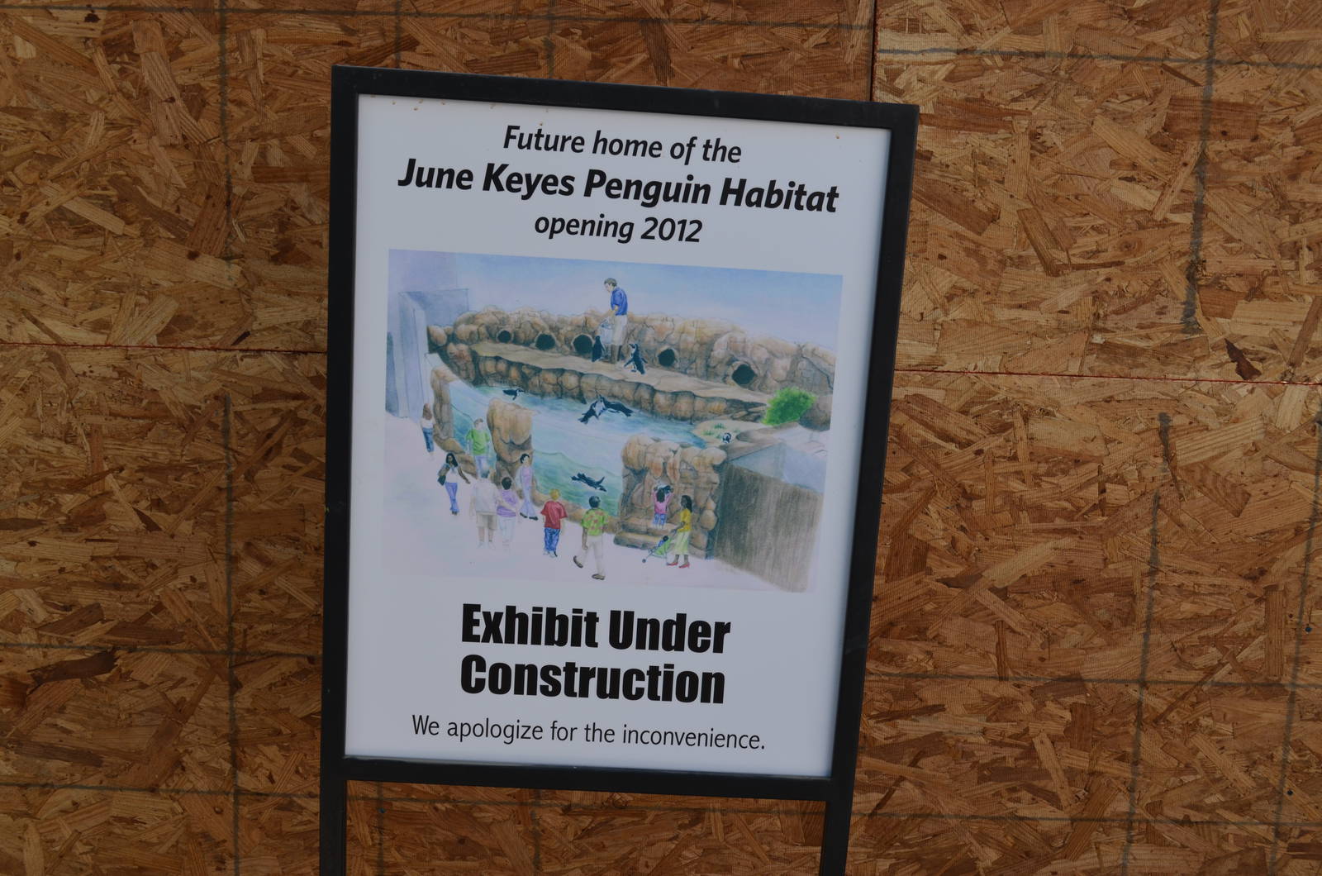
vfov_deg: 36.7
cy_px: 438
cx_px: 661
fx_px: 1319
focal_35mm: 36
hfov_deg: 53.2
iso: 180
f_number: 8
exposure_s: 1/250
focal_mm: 24
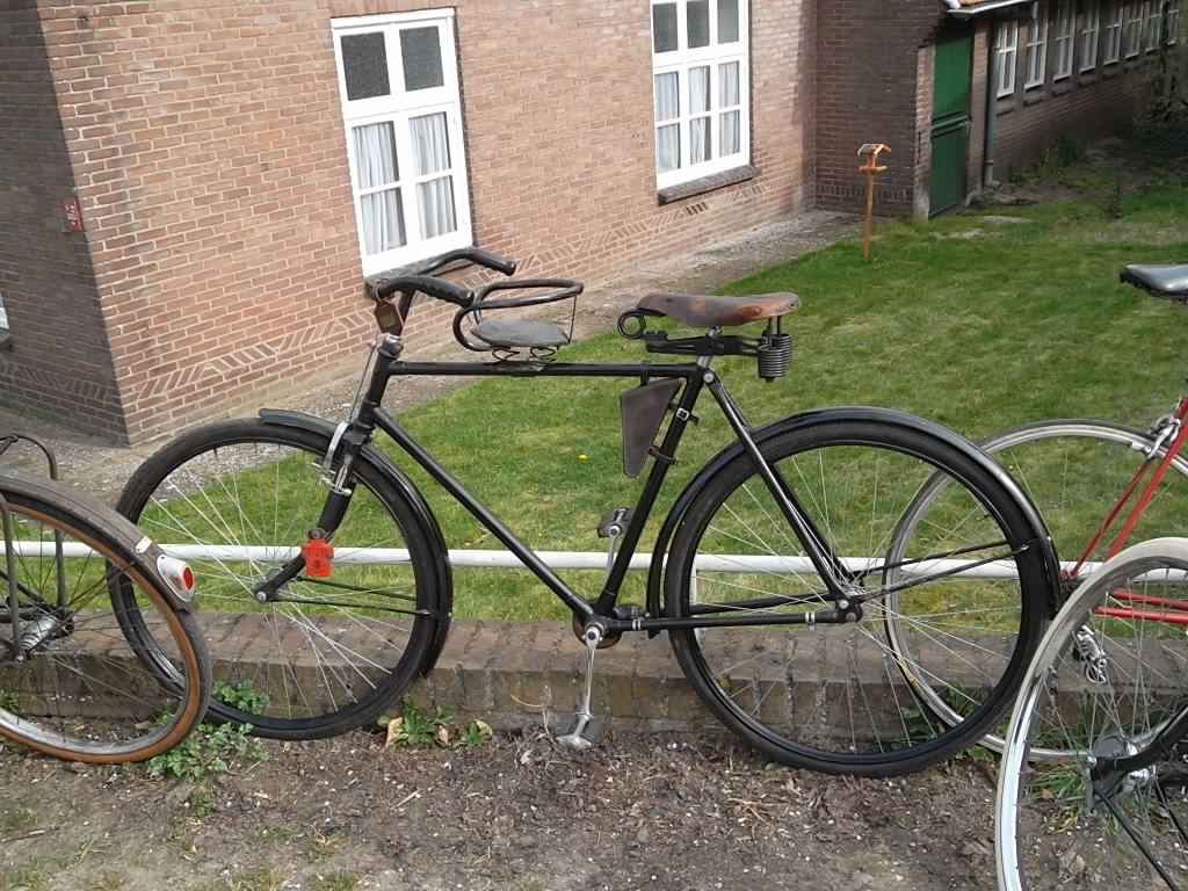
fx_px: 1270
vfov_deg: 38.7
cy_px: 446
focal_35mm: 37
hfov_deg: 50.1
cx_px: 594
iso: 80
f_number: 4
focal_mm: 6.6
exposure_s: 1/180
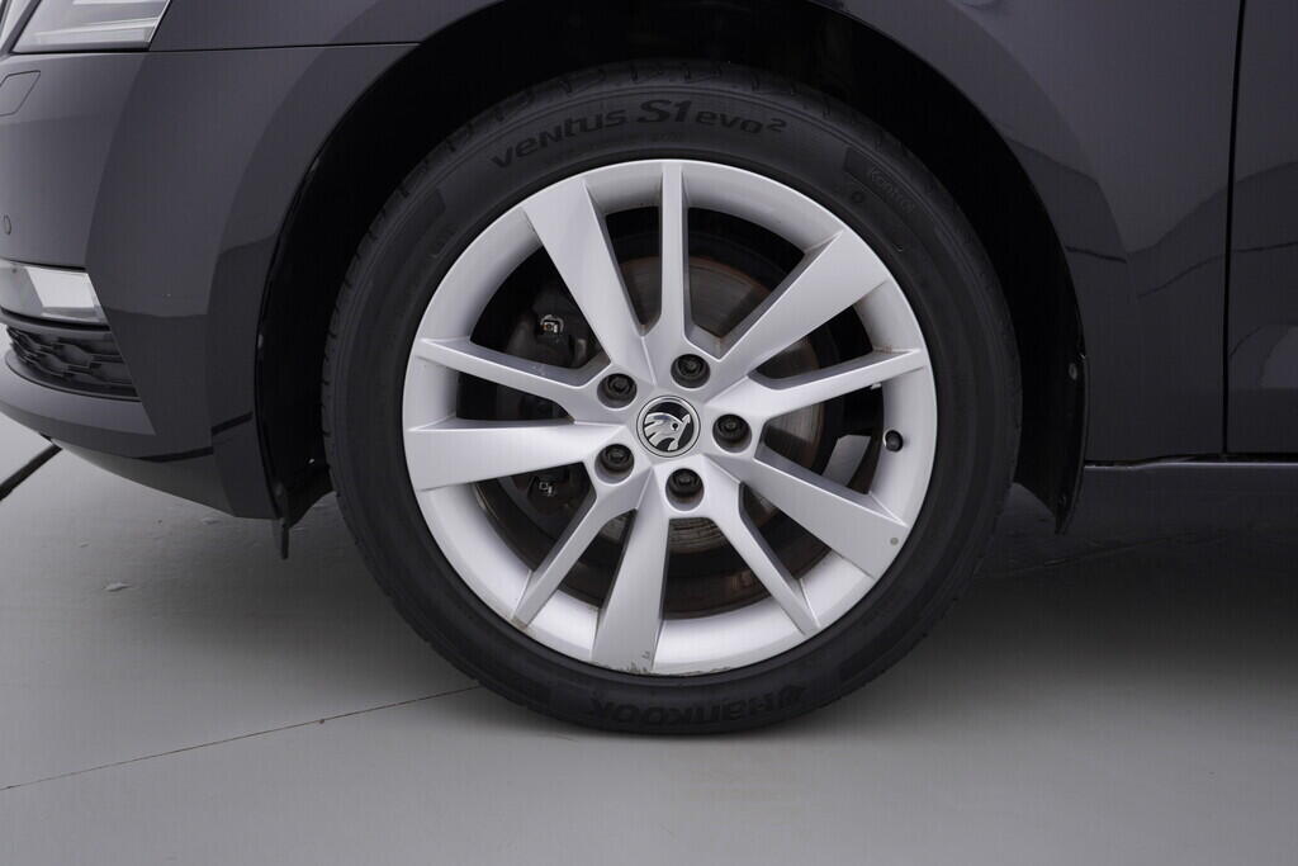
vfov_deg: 36.9
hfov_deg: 53.1
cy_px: 433
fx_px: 1298
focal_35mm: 36
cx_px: 649
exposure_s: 1/80
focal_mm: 24
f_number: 4
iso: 125
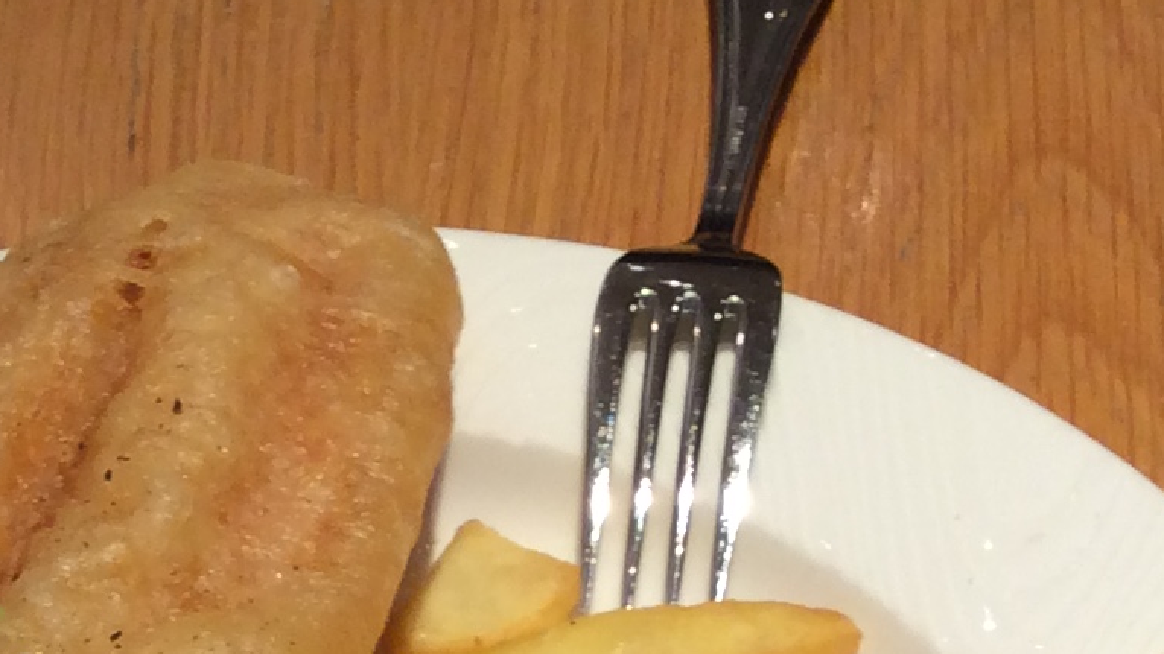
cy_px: 1087
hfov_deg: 18.2
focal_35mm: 118
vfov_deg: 9.8
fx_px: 3641
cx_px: 540
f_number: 2.4
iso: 50
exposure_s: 1/25
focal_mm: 3.3
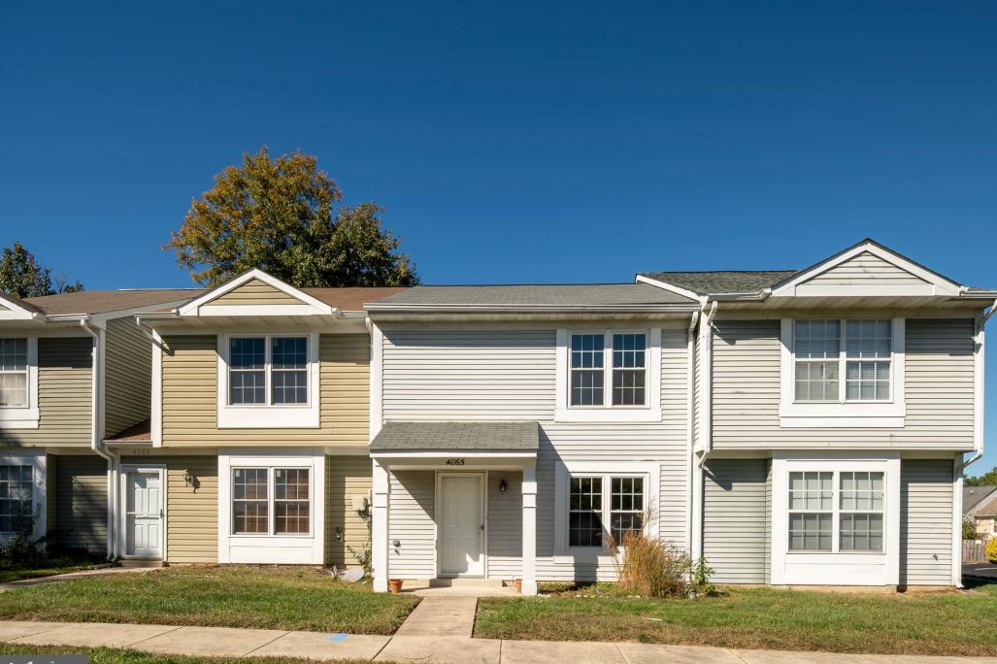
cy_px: 343
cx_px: 499
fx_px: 554
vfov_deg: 61.9
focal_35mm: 20
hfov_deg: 84.0
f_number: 16
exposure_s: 1/200
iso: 200
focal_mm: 19
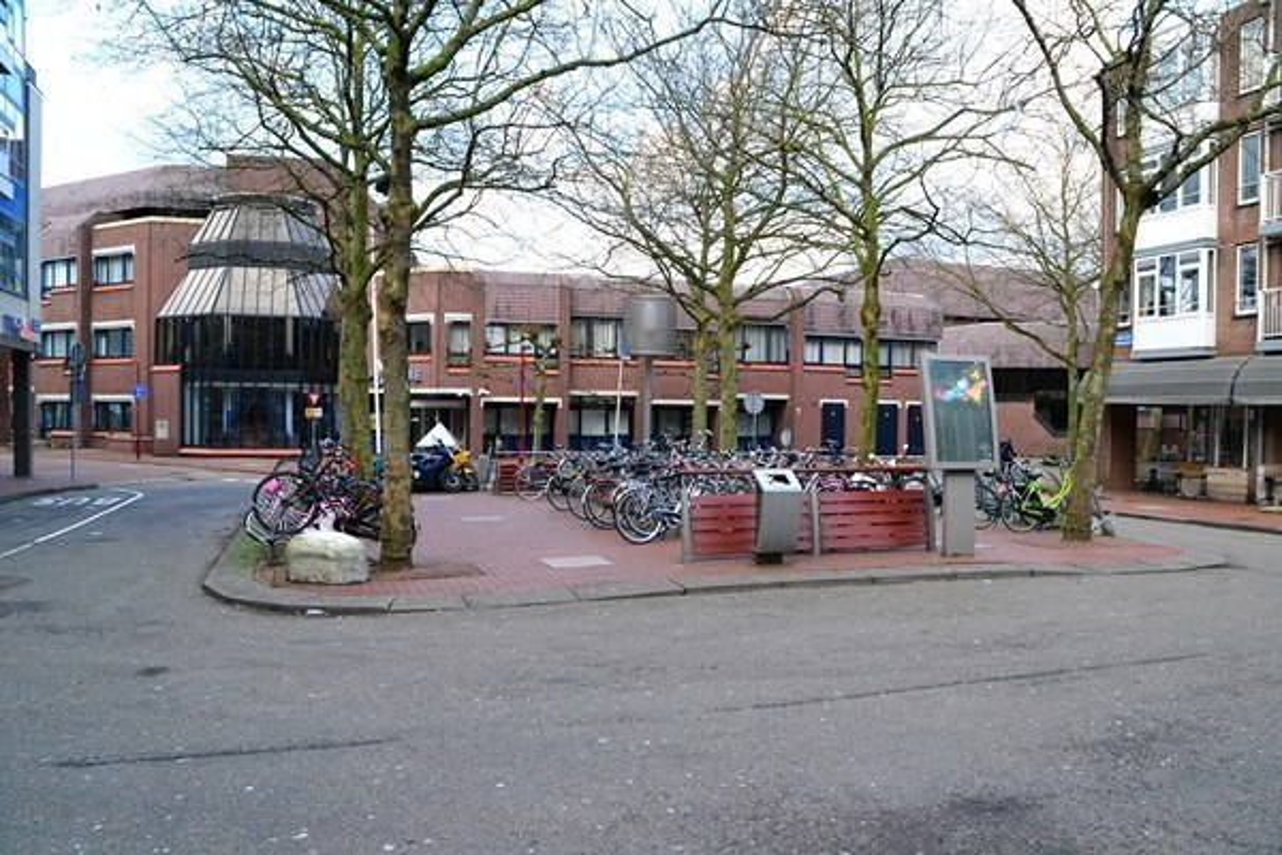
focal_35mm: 27
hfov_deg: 67.4
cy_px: 428
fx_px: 961
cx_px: 641
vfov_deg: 47.9
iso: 3200
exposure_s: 1/500
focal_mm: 18
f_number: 11
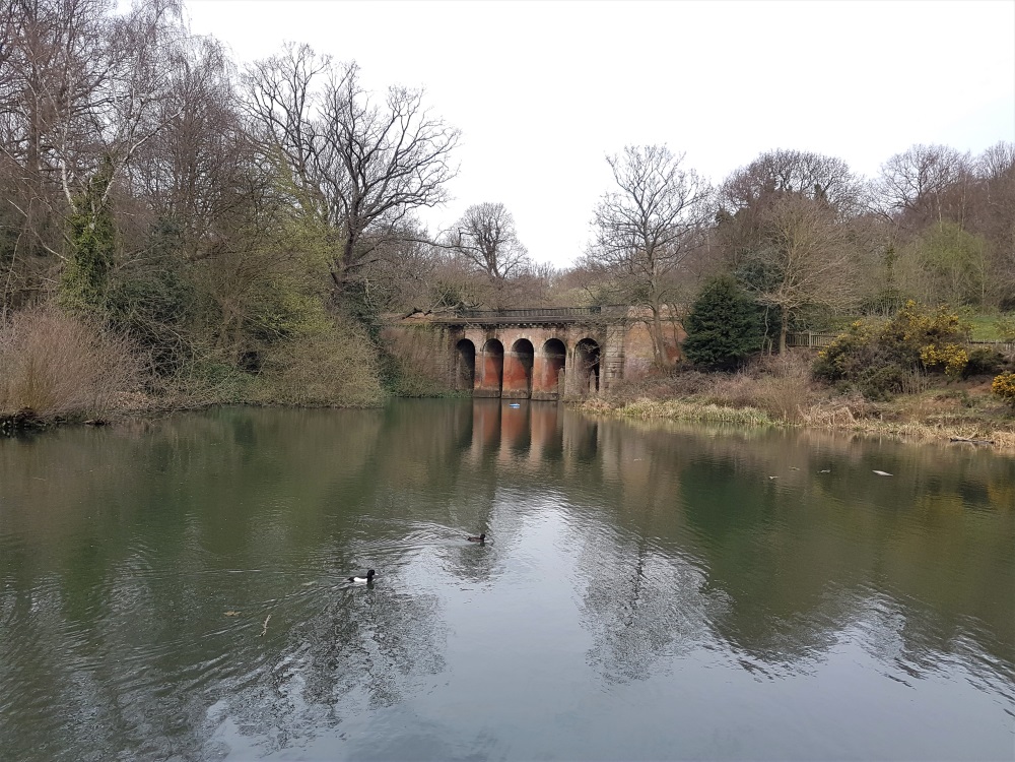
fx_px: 762
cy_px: 381
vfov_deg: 53.1
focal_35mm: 26
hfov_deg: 67.3
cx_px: 508
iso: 40
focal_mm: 4.2
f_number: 1.7
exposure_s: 1/844
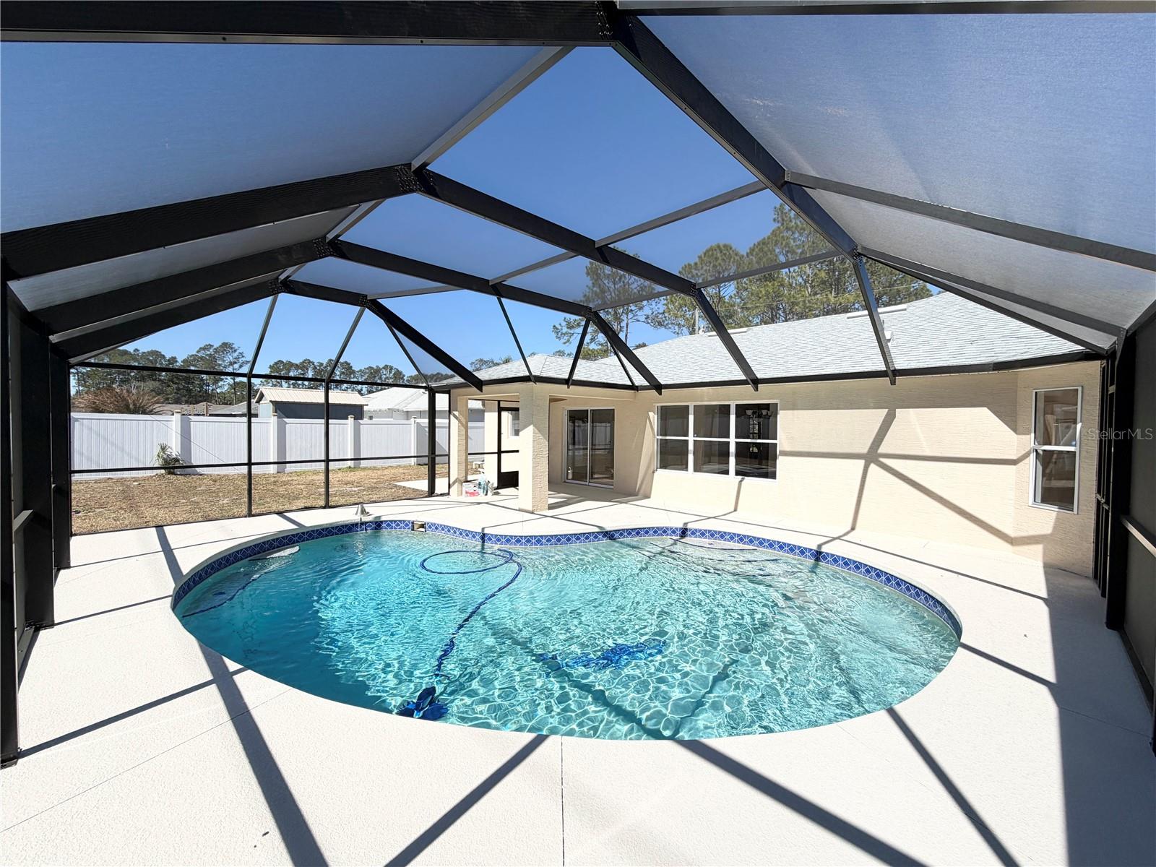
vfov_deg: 85.7
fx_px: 468
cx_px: 578
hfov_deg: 102.1
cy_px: 434
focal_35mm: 14
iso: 20
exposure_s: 1/799
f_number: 2.2
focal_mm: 2.22
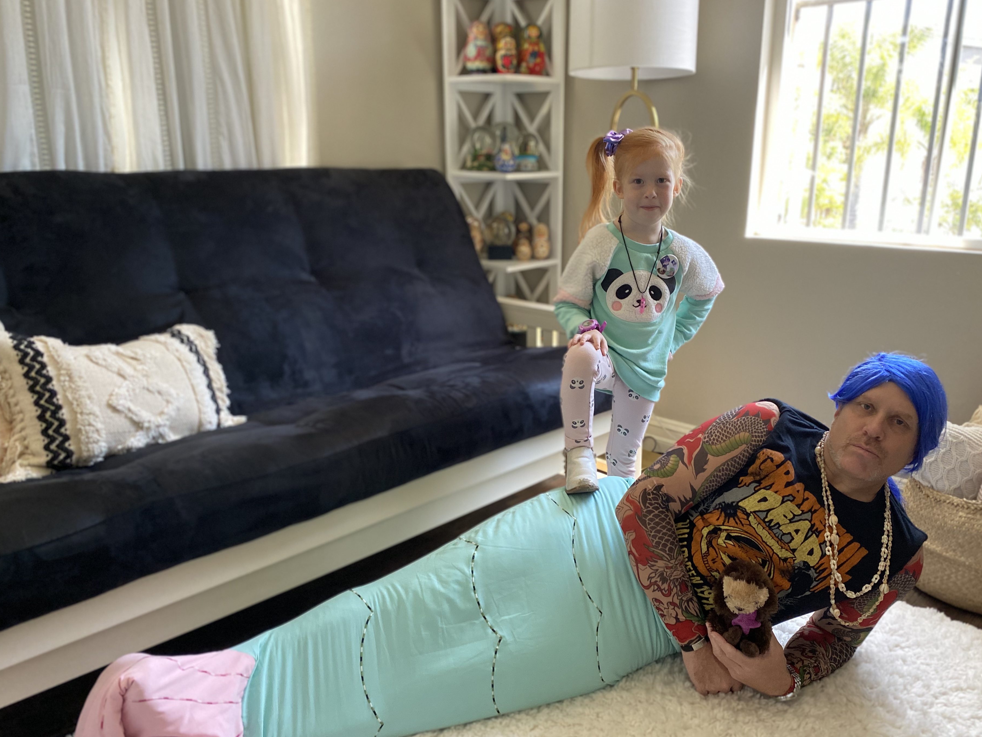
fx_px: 823
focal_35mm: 29
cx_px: 533
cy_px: 395
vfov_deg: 48.2
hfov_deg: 61.6
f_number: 1.8
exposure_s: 1/60
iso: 200
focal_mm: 4.25
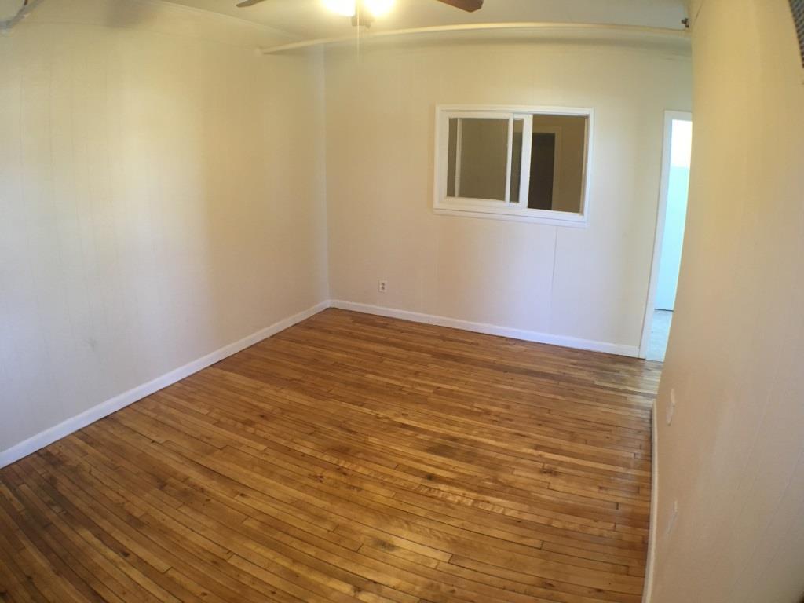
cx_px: 402
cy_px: 302
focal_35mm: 29
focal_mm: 4.15
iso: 100
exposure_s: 1/30
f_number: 2.2
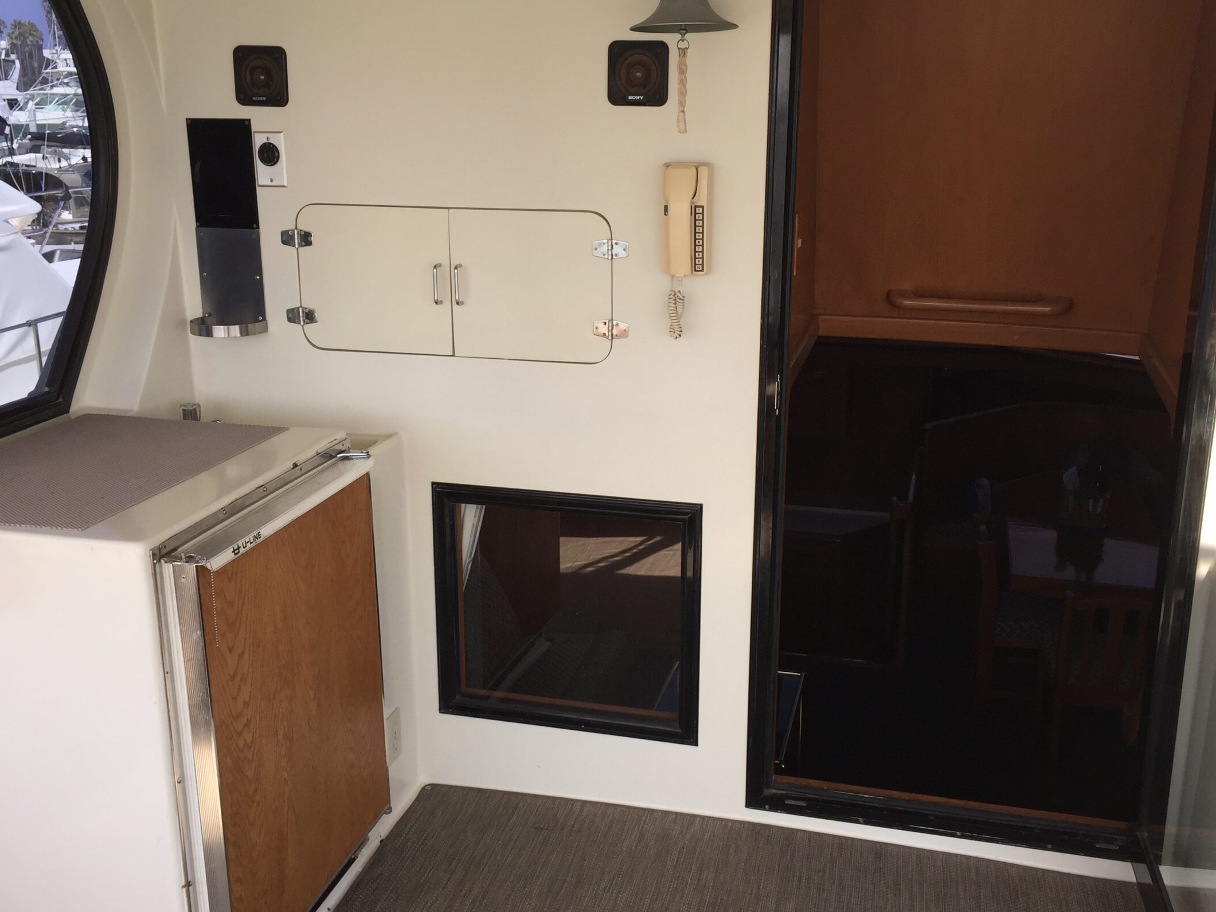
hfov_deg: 52.6
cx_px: 621
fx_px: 1230
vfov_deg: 40.7
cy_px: 468
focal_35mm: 35
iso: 32
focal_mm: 4.15
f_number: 2.2
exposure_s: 1/434
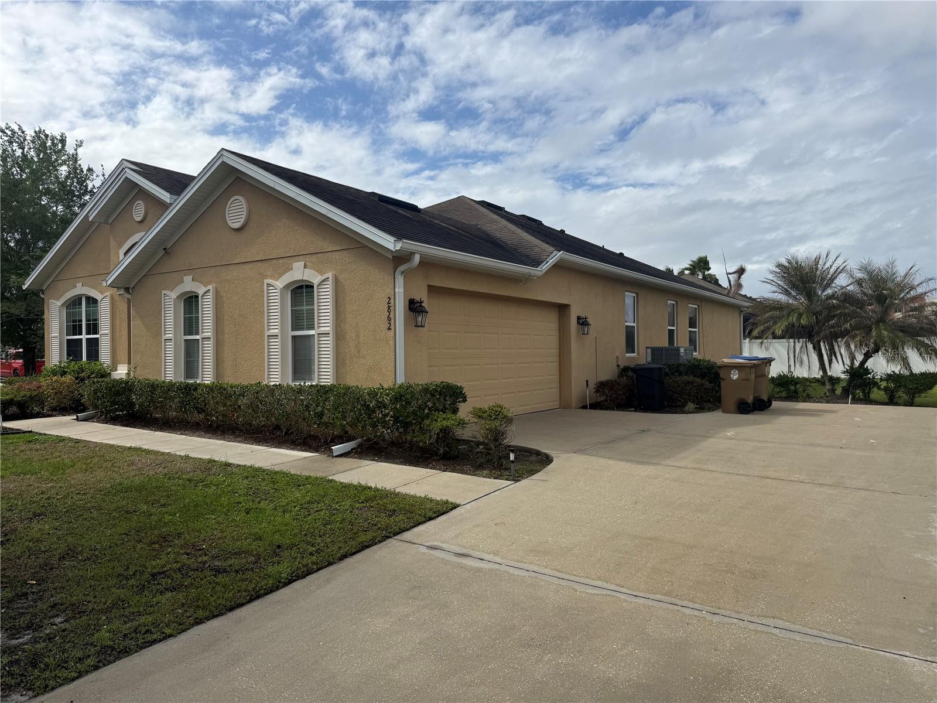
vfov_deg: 56.8
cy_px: 352
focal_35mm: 24
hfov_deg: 71.6
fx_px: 650
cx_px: 468
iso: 80
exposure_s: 1/8130
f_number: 1.78
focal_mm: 6.76
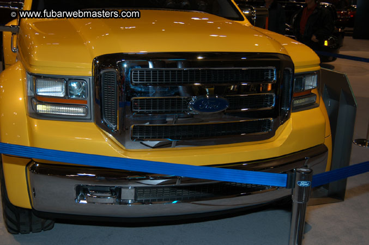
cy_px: 122
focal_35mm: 48
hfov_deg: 41.1
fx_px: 492
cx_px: 184
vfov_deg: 28.0
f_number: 5
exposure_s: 1/60
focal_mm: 32
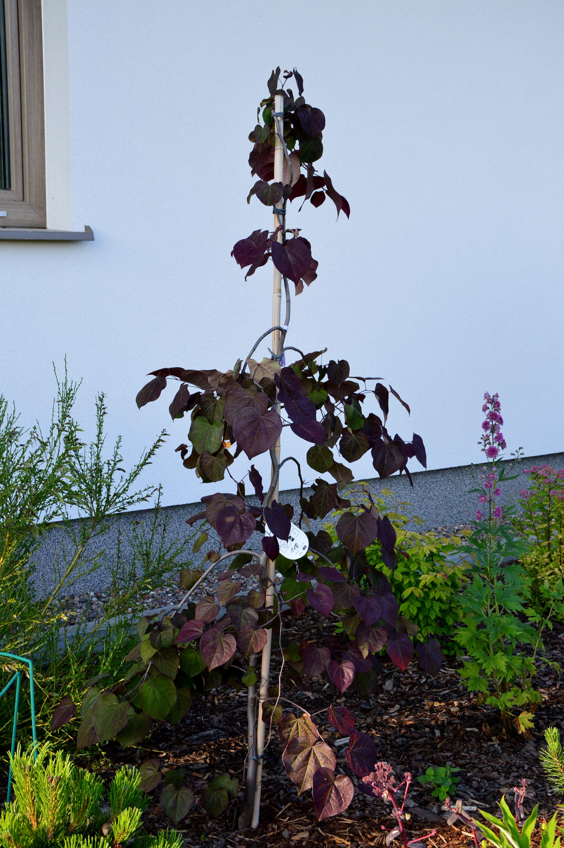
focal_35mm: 57
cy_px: 424
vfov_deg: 35.1
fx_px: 1342
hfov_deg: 23.7
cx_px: 282
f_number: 9
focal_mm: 38
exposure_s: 1/125
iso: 400
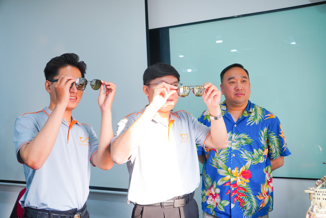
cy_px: 109
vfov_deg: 36.2
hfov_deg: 52.2
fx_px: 333
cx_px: 163
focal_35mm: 37
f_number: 2.8
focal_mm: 24.5
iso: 320
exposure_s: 1/160
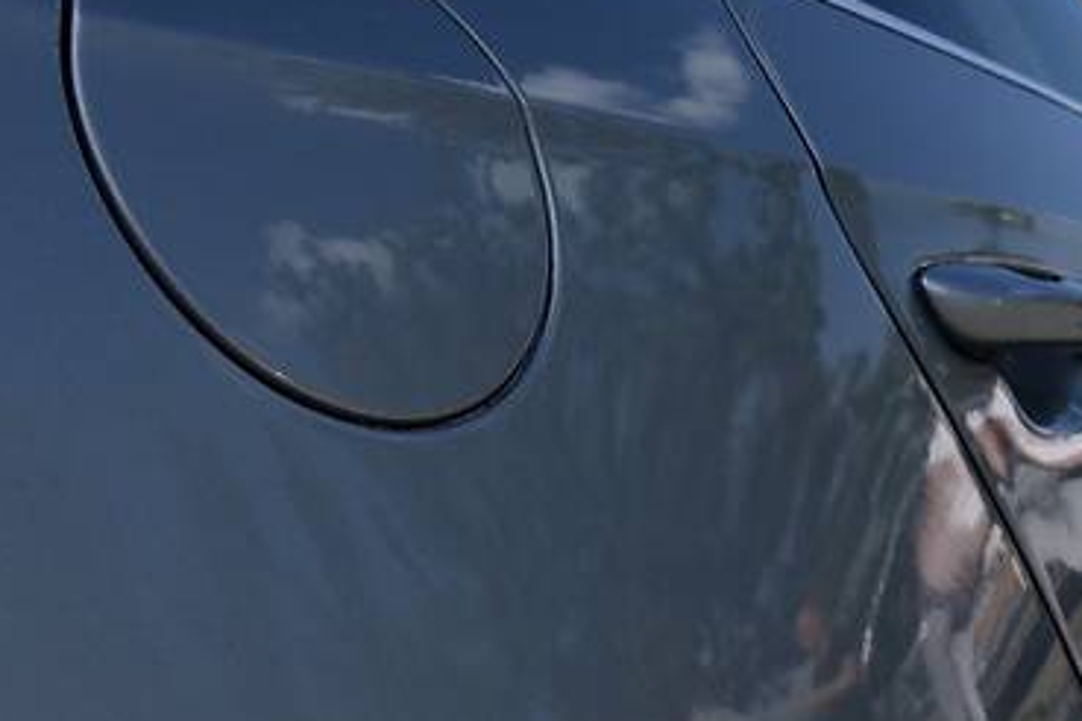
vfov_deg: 26.0
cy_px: 368
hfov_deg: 37.7
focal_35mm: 52
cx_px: 739
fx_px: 1563
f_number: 10
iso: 200
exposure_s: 1/400
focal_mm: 24
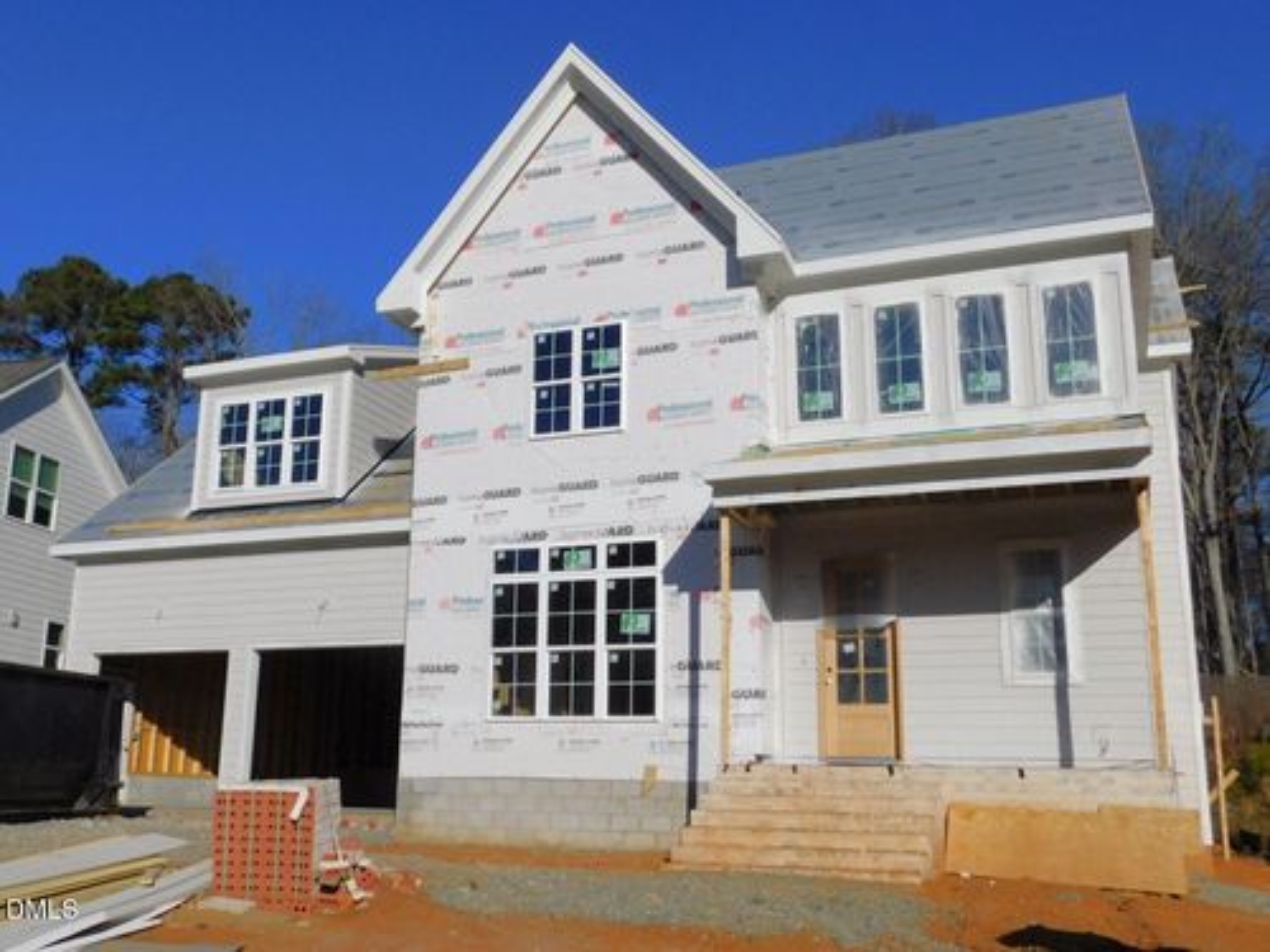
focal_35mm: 30
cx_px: 635
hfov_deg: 60.0
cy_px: 476
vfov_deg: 46.8
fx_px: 1101
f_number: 6.4
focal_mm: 5.3
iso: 125
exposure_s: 1/1000
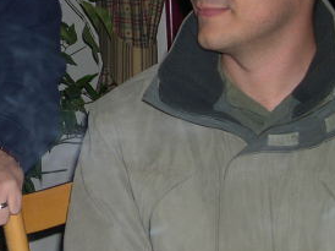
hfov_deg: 17.3
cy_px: 67
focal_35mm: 111
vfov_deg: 13.3
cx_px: -13
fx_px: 1073
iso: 100
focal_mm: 8
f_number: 2.8
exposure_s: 1/60
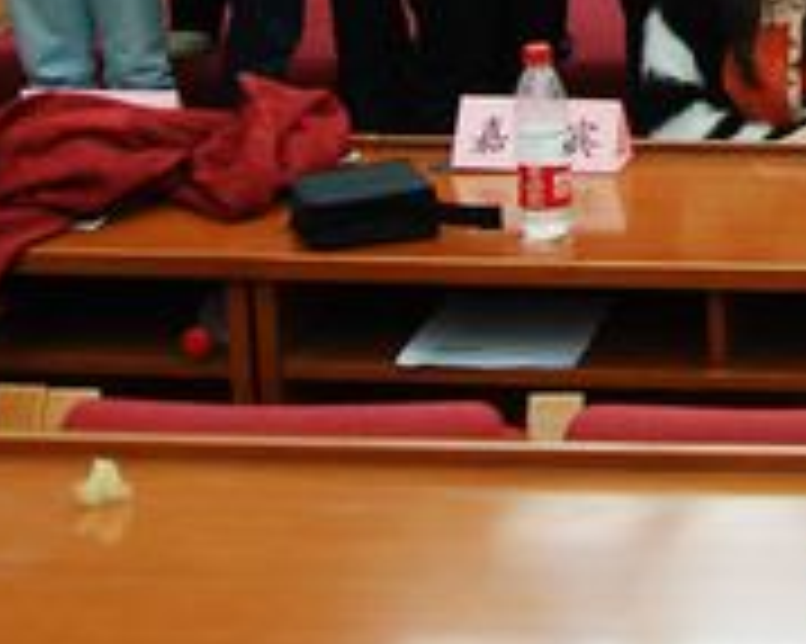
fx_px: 3600
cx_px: 1454
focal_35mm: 151
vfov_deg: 9.8
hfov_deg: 11.8
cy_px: -432
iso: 500
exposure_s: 1/45
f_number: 4
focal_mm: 24
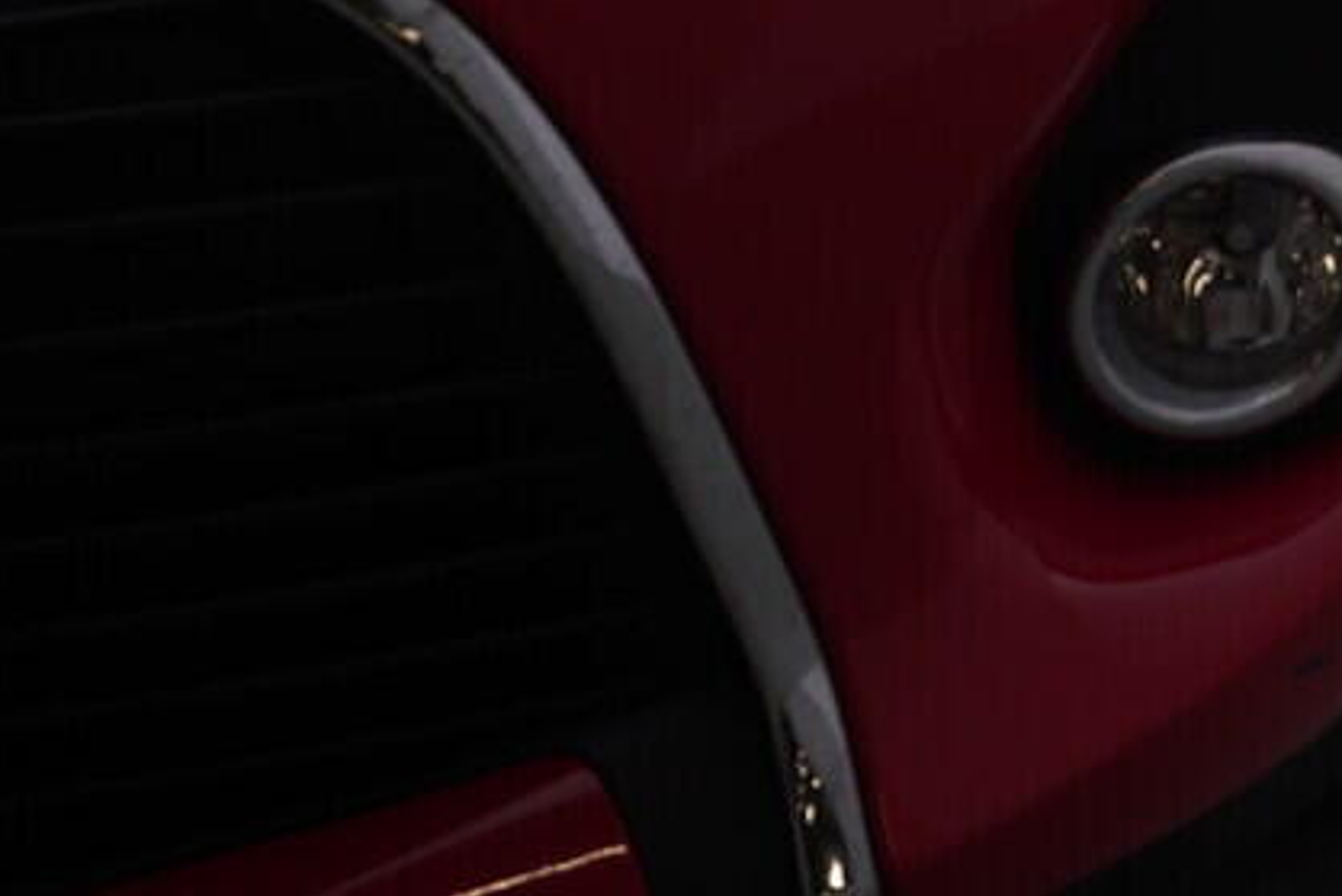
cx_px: 1939
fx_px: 4624
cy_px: -491
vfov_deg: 10.6
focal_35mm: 124
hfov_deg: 15.4
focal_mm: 24
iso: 125
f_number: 5.6
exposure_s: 1/160
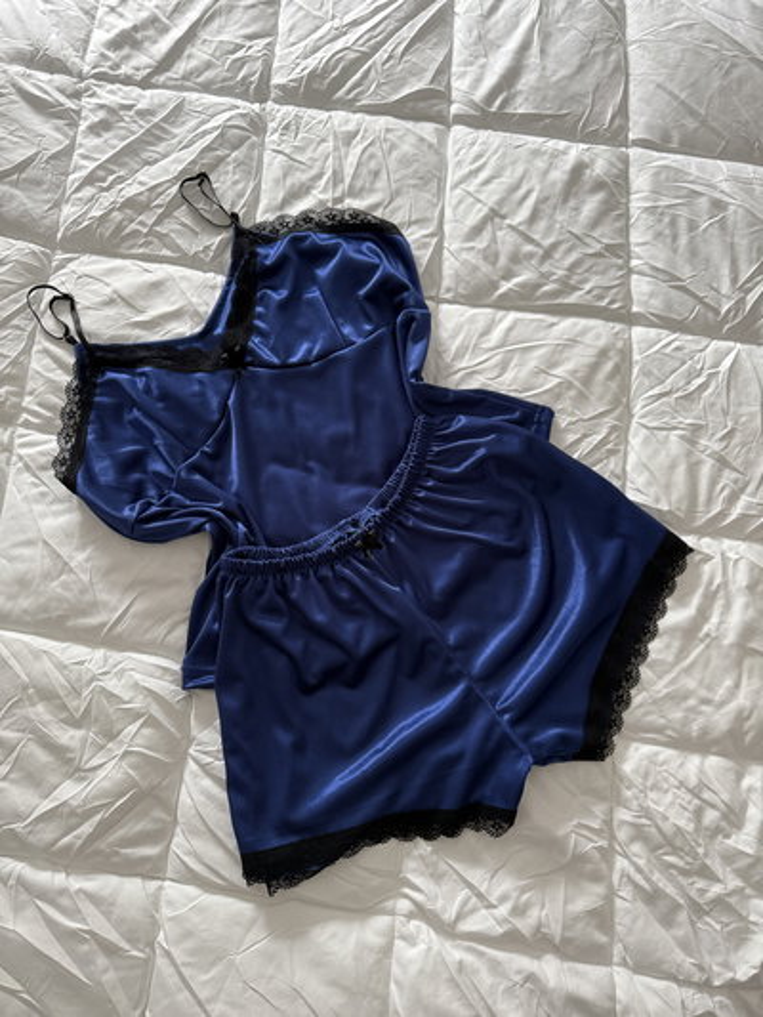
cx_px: 382
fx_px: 705
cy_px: 508
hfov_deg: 56.8
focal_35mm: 24
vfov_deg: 71.6
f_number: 1.78
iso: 250
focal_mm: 6.76
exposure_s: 1/60
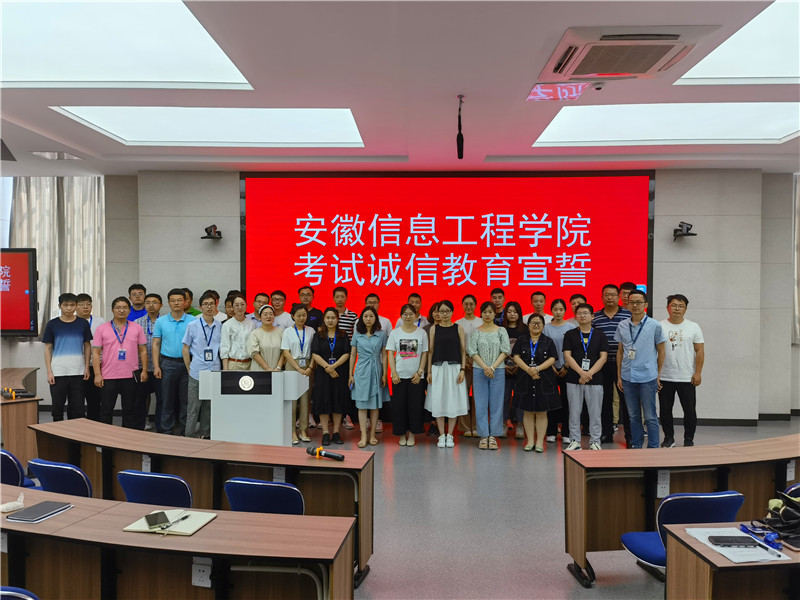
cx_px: 400
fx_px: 624
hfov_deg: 65.3
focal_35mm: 27
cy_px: 300
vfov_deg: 51.4
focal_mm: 6.67
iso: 50
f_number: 1.9
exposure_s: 1/252
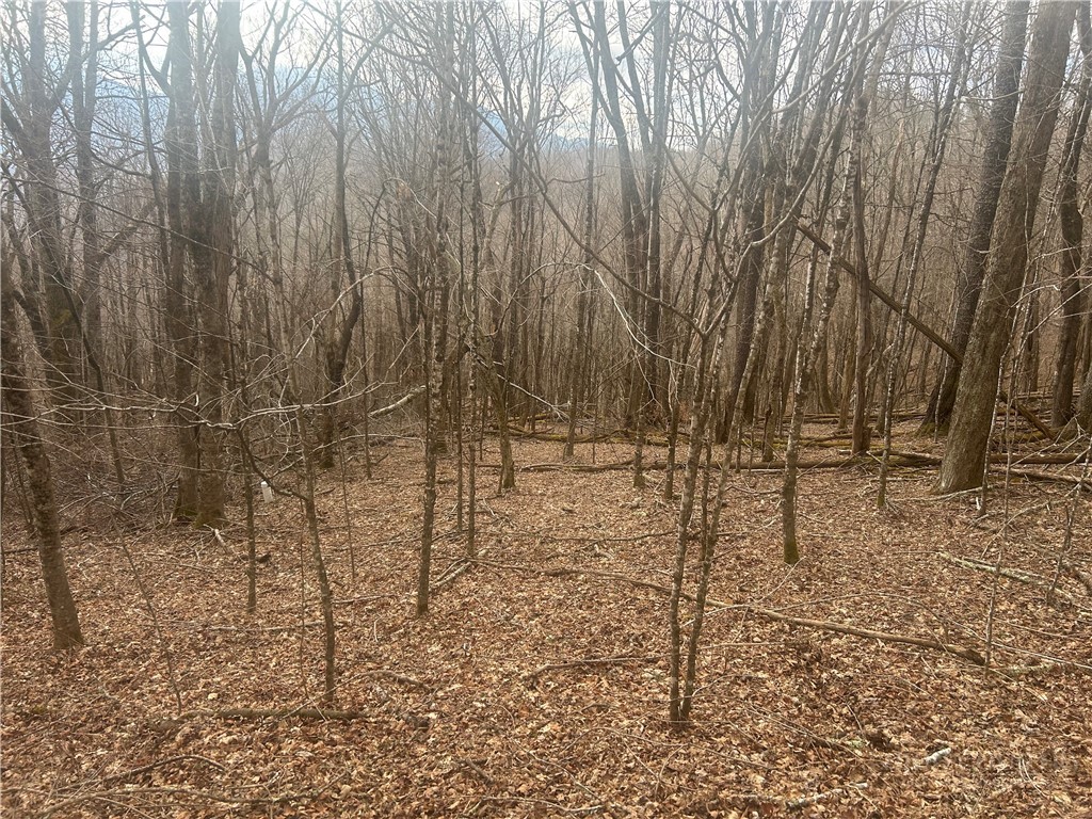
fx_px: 820
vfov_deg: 53.1
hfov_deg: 67.3
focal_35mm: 26
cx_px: 546
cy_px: 410
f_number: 1.5
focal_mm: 5.7
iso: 50
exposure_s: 1/791
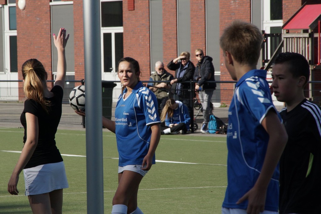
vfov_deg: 5.7
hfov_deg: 8.6
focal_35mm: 240
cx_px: 160
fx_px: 2138
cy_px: 107
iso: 400
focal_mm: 160
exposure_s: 1/320
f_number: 14
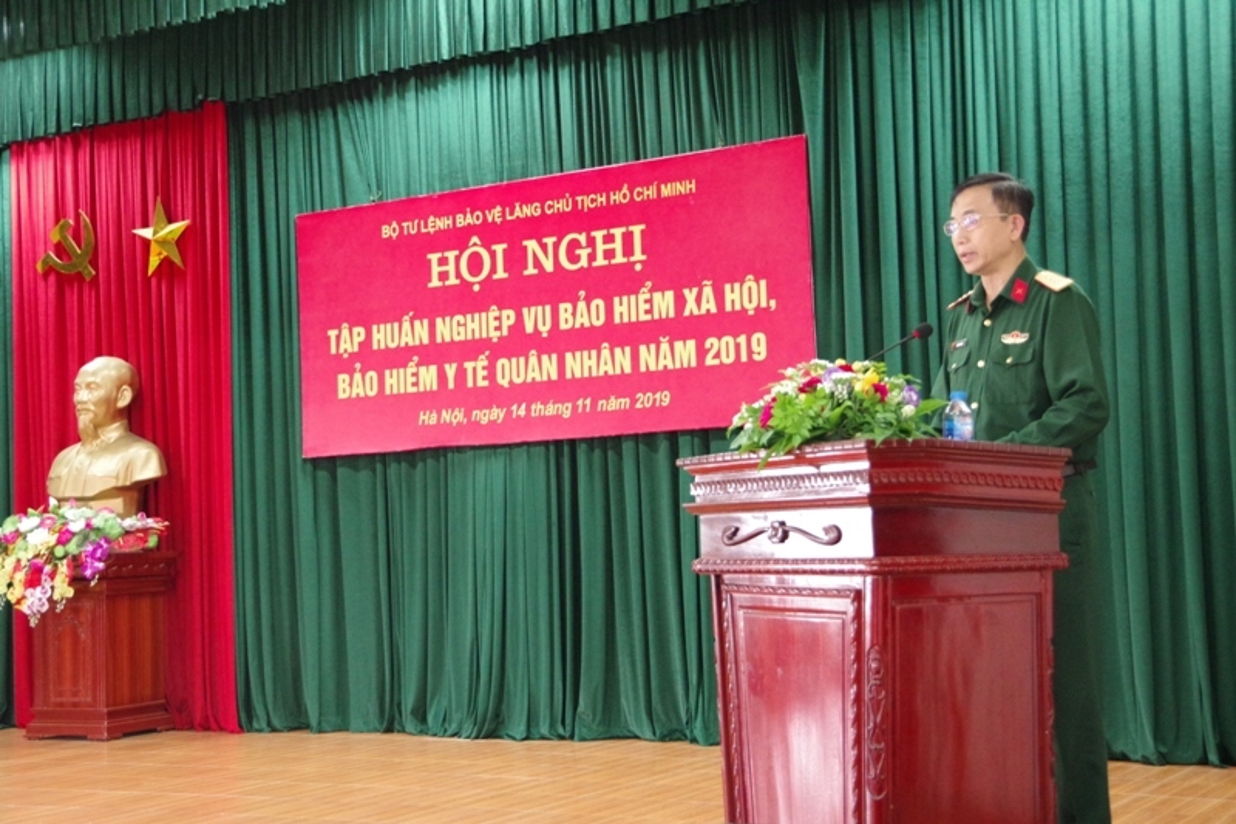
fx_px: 1853
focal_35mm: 54
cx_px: 618
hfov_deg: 36.9
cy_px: 412
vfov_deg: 25.0
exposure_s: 1/80
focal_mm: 36
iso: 6400
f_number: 4.5
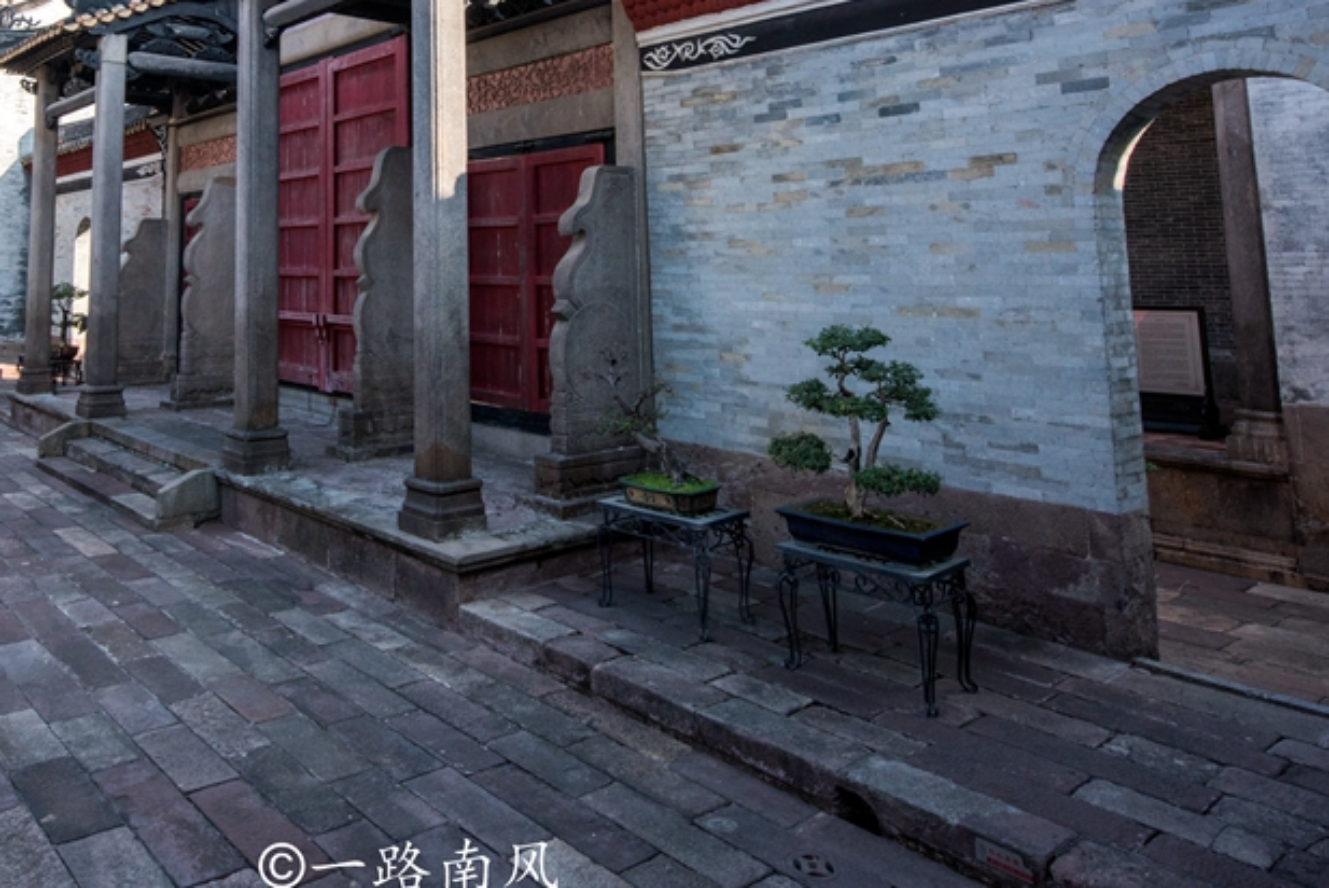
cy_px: 137
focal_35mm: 28
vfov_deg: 43.5
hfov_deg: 63.3
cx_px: 411
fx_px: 1034
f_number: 14
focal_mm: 16
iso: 200
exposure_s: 1/100
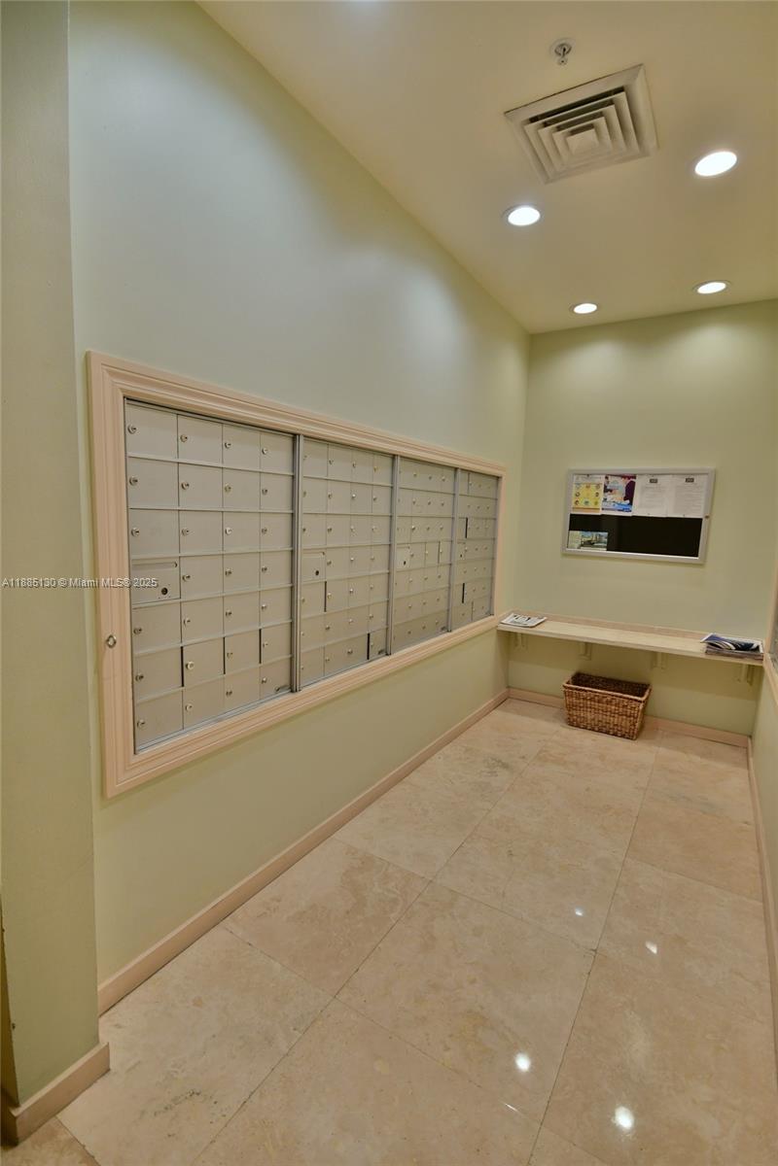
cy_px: 583
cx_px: 389
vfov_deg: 96.7
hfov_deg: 73.7
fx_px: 519
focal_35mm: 16
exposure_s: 1/100
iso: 800
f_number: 5
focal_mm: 11
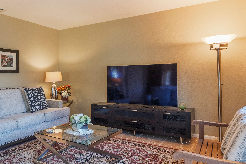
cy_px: 78
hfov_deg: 60.7
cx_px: 67
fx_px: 198
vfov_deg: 44.9
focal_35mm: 29
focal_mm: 14
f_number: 7.1
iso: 100
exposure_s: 1/4
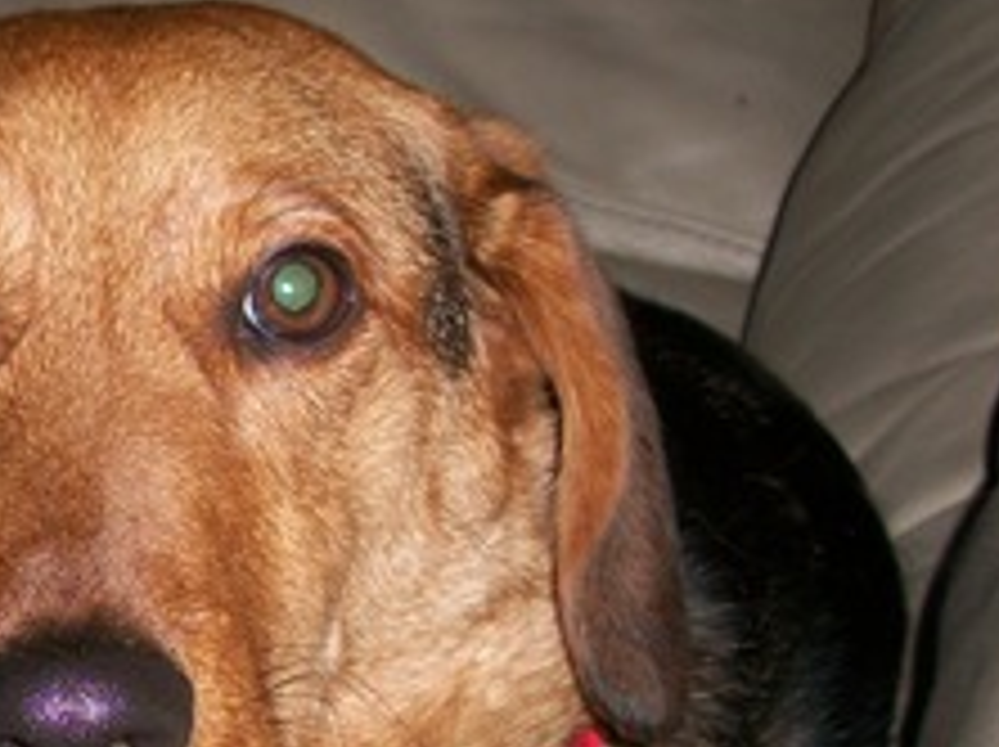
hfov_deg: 19.0
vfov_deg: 14.6
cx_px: 22
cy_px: 464
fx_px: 2912
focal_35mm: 101
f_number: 3.1
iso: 80
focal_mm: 6.3
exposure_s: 1/60
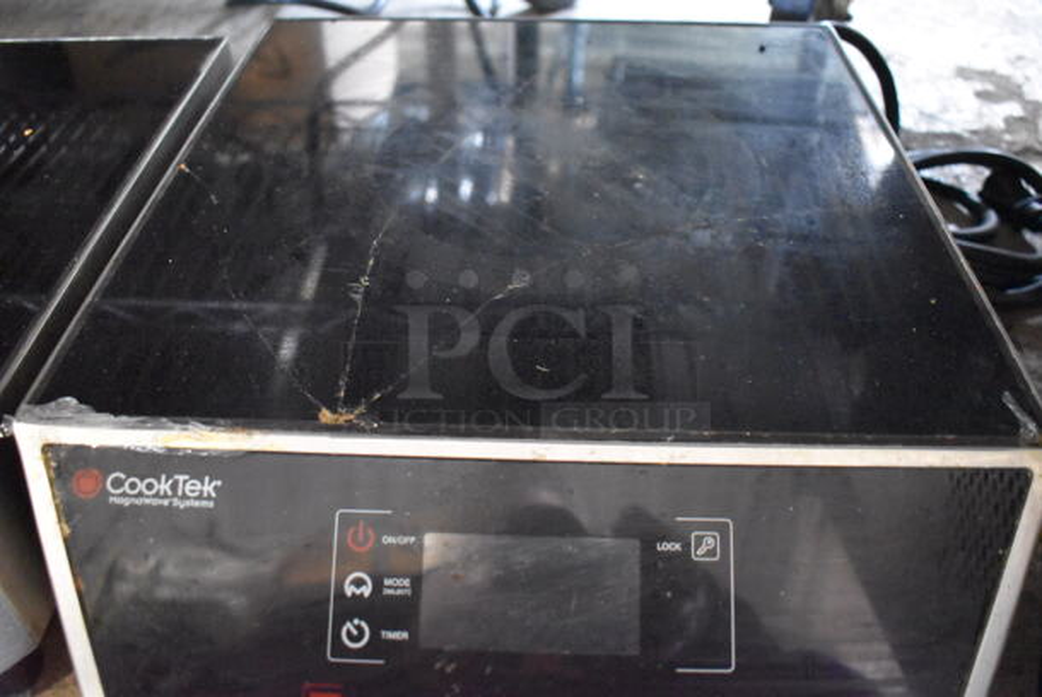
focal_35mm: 32
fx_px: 913
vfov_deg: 41.8
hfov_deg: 59.4
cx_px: 521
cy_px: 348
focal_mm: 21
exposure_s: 1/30
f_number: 3.8
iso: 12800
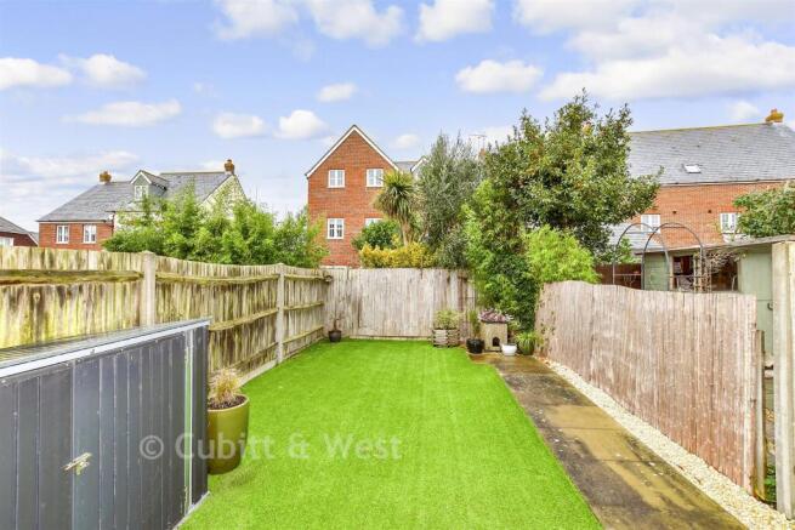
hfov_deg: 100.4
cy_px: 265
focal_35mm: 15
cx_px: 398
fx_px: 331
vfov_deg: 77.4
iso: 500
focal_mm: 10
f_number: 8
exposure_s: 1/125
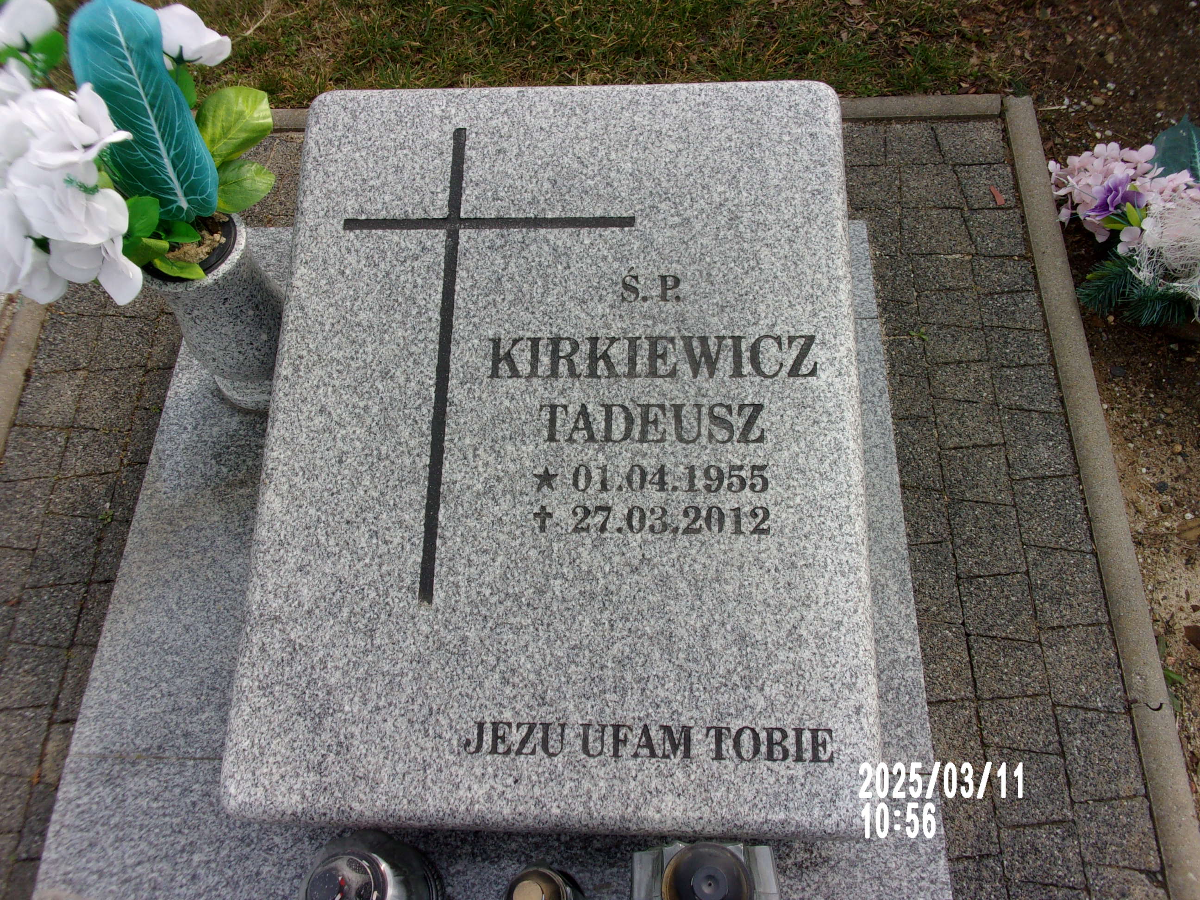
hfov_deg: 63.4
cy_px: 450
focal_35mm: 28
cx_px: 600
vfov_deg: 49.7
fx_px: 971
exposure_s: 1/75
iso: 80
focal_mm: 5.1
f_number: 10.8
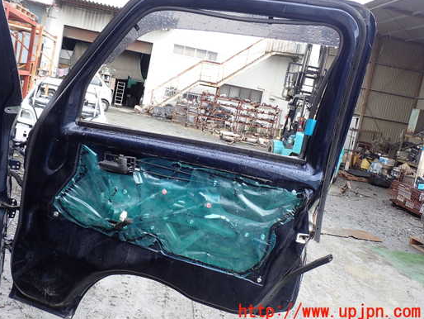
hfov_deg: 52.4
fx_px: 429
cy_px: 136
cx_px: 177
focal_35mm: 35
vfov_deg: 40.6
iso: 100
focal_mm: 5.4
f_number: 3.2
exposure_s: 1/125
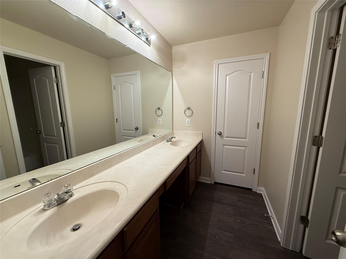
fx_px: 140
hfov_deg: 102.1
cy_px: 130
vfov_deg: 85.7
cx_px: 173
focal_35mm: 14
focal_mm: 2.22
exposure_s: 1/60
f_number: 2.2
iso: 200
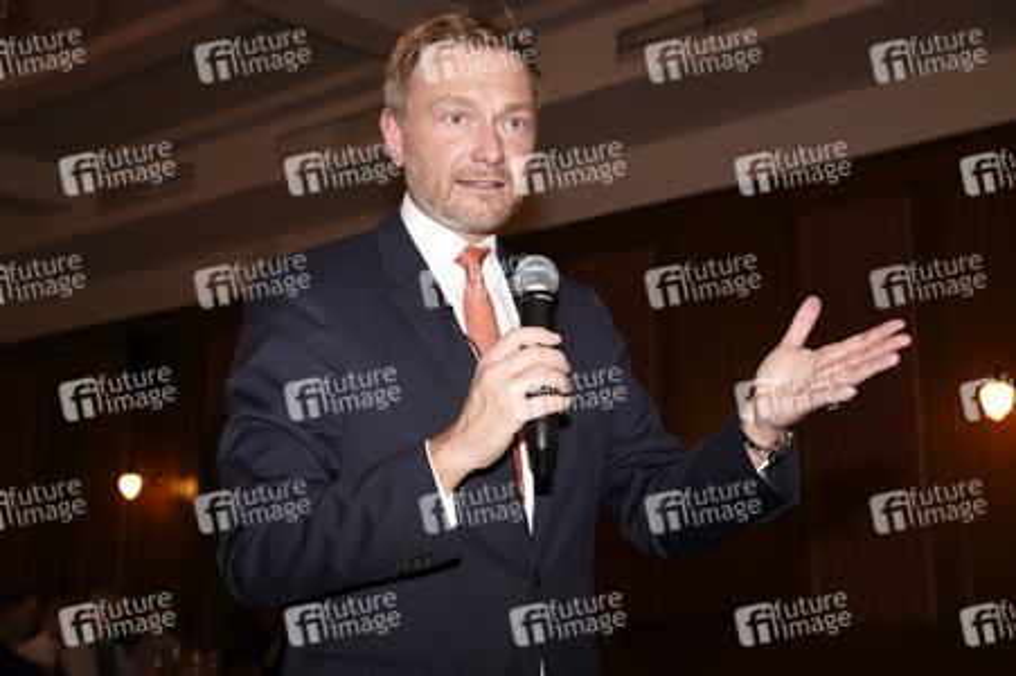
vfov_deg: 26.0
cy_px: 338
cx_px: 508
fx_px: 1466
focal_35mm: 52
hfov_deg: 38.2
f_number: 6.3
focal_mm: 52
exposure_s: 1/60
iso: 640
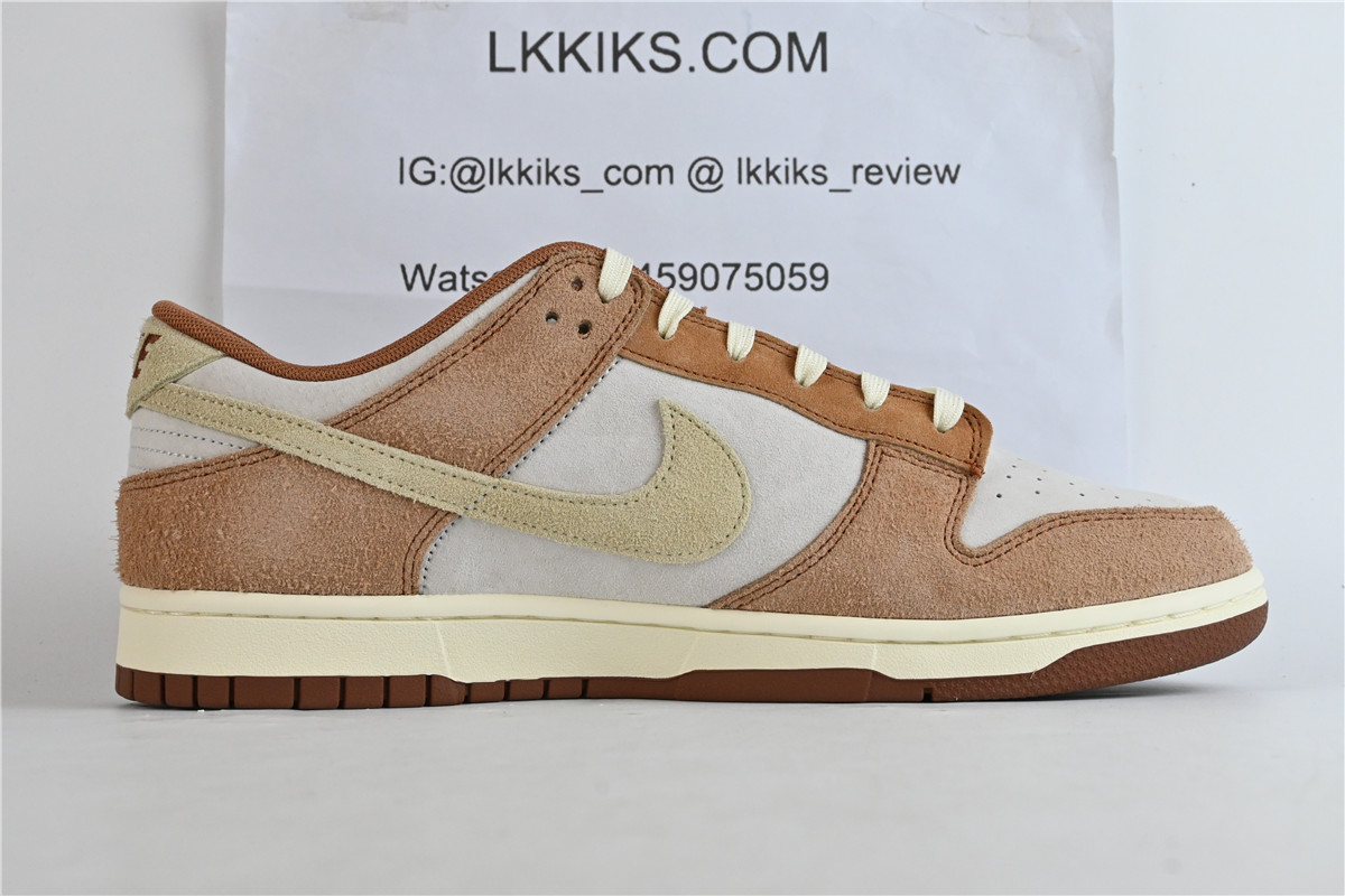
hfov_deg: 37.9
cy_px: 448
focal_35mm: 52
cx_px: 672
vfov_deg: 25.8
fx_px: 1961
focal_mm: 35
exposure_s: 1/125
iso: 1000
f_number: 10
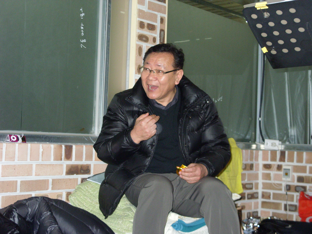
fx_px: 748
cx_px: 156
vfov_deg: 17.8
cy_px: 117
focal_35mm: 83
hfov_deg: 23.6
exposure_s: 1/148
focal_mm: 13.8
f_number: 3.3
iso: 400
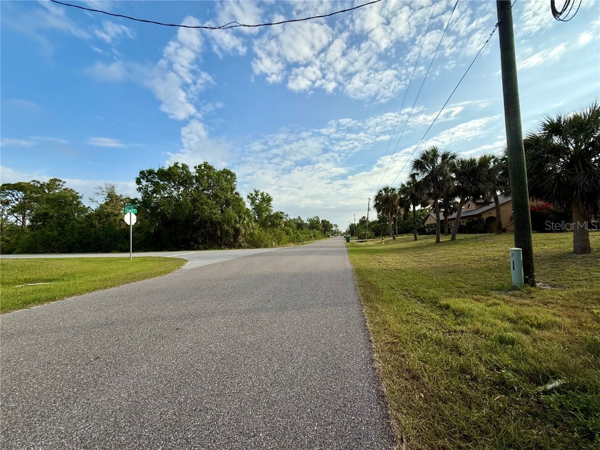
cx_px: 300
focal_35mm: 14
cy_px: 225
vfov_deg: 85.7
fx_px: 243
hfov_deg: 102.1
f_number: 2.2
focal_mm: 2.22
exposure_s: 1/2024
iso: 50
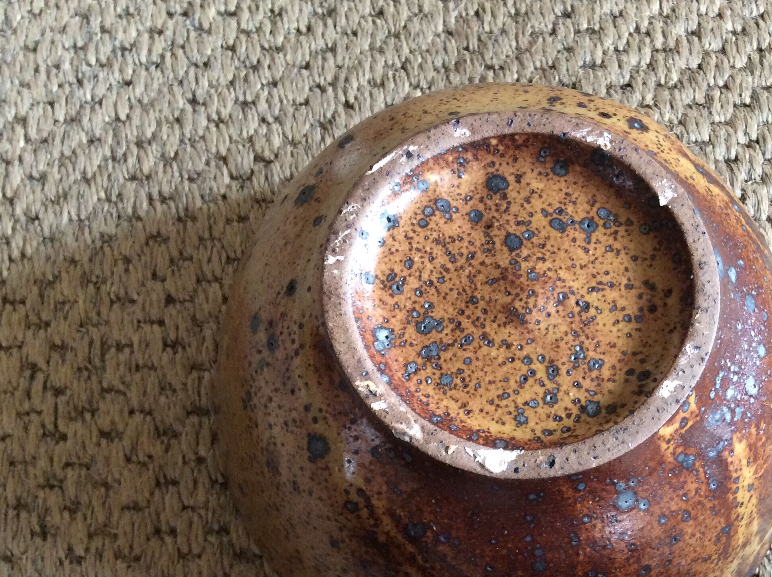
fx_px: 958
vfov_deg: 33.4
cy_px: 355
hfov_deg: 43.6
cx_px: 482
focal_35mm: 43
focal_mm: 3.3
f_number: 2.4
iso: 160
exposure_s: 1/25
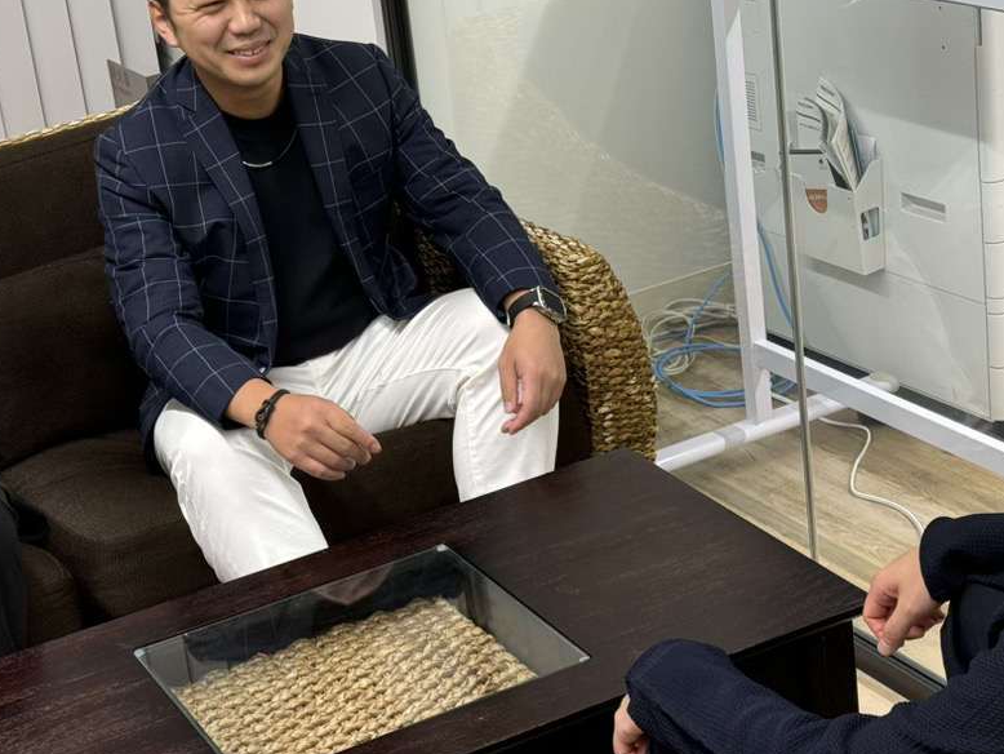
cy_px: 267
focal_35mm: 74
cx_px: 321
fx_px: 2147
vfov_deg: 19.9
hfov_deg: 26.2
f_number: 1.78
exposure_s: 1/60
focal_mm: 6.76
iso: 100
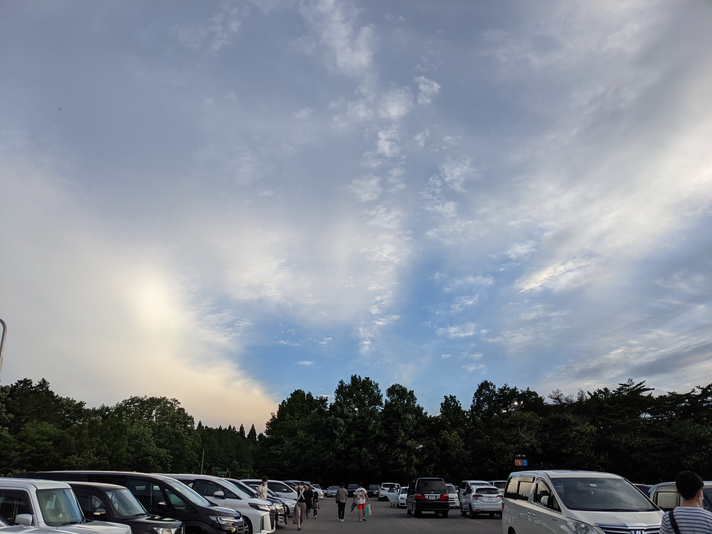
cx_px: 356
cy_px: 267
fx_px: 555
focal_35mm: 27
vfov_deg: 51.4
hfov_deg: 65.3
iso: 63
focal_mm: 4.38
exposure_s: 1/1300
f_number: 1.73
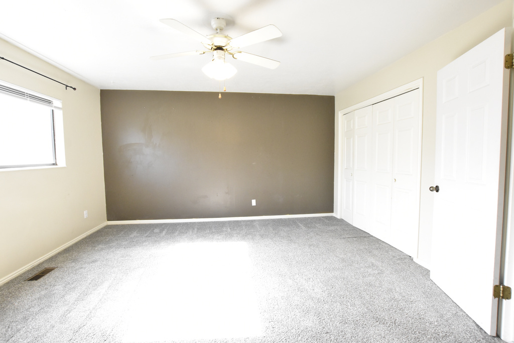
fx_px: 214
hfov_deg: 100.4
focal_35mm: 15
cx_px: 257
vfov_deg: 77.3
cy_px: 172
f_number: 5.6
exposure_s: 1/125
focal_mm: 10
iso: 3200
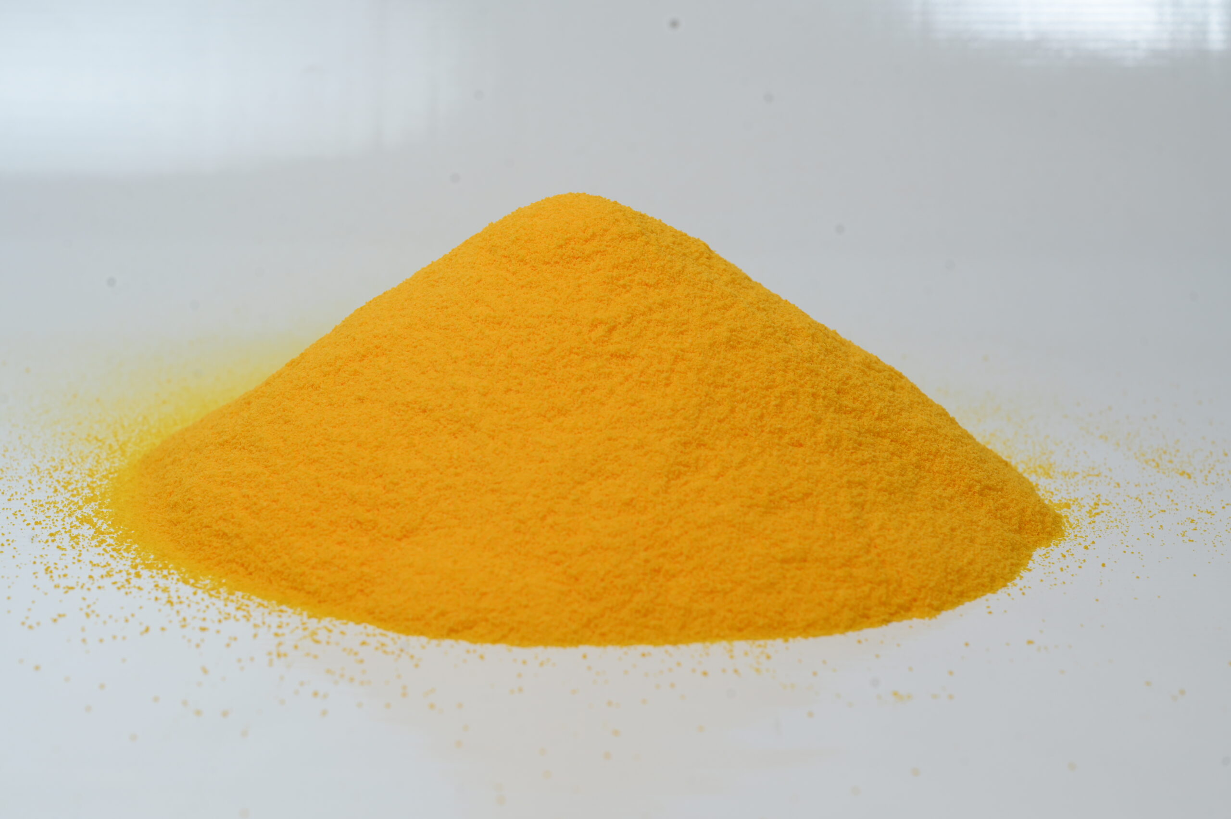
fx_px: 2392
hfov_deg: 28.9
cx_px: 616
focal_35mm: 70
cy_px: 410
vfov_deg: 19.4
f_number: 9
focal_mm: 70
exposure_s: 1/125
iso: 100
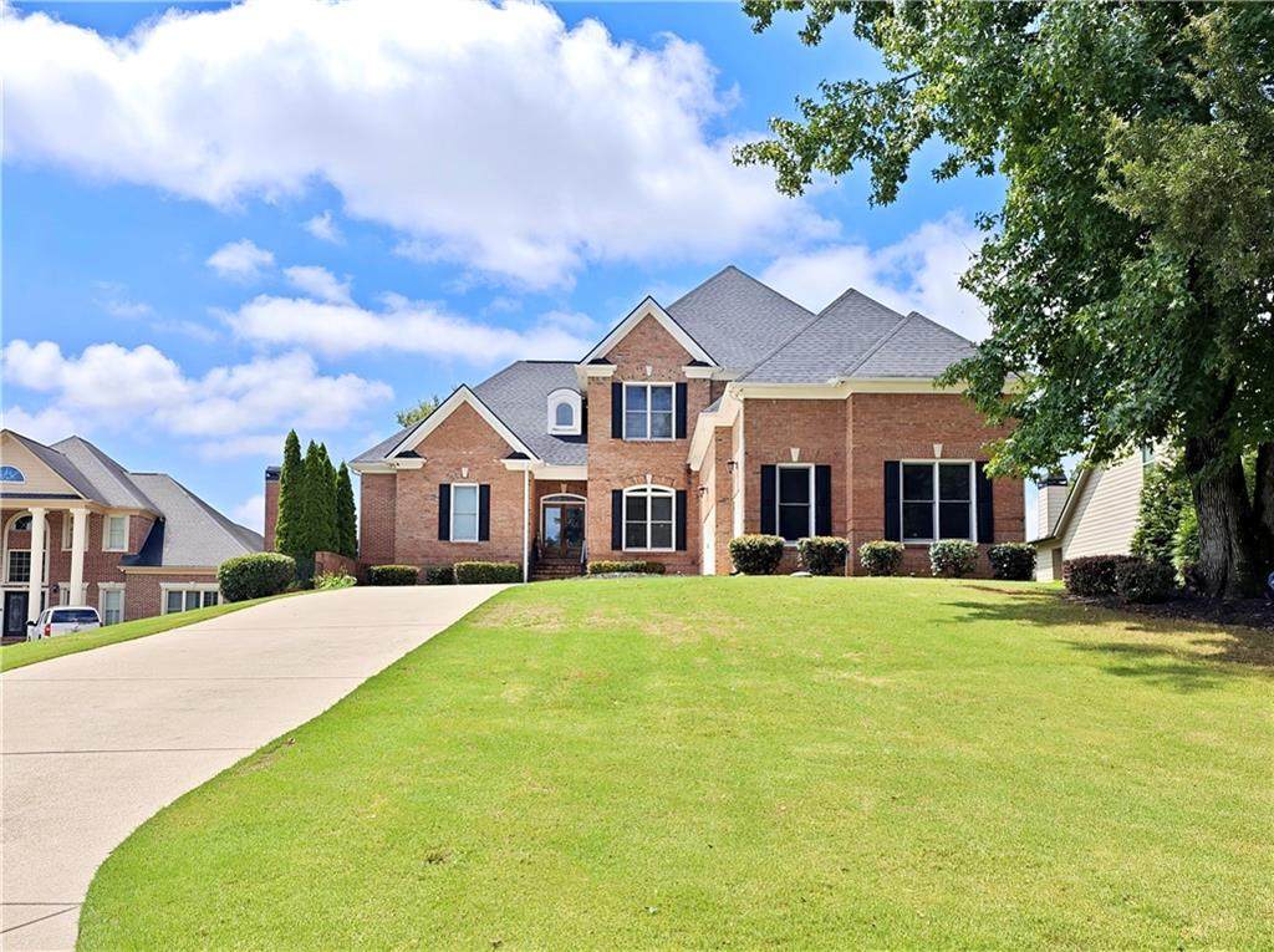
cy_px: 476
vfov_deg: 58.8
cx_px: 637
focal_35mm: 23
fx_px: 845
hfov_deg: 74.0
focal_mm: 6.55
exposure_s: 1/4180
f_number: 1.6
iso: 50
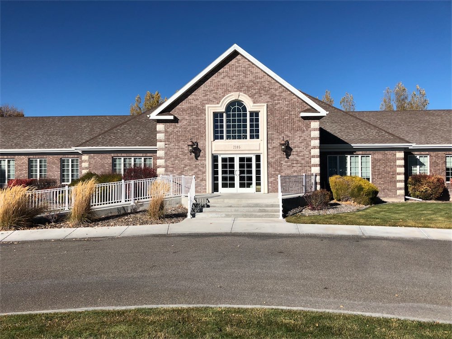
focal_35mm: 29
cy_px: 170
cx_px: 226
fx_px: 379
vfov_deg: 48.2
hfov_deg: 61.7
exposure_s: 1/3205
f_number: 1.8
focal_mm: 3.99
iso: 25
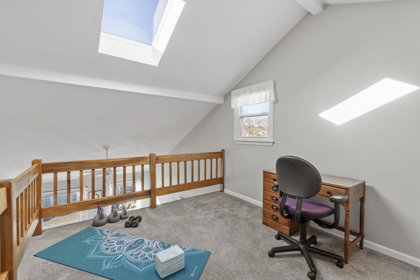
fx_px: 175
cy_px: 140
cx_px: 210
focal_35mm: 15
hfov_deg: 100.4
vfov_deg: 77.3
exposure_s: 1/2.5
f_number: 8
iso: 320
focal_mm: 10
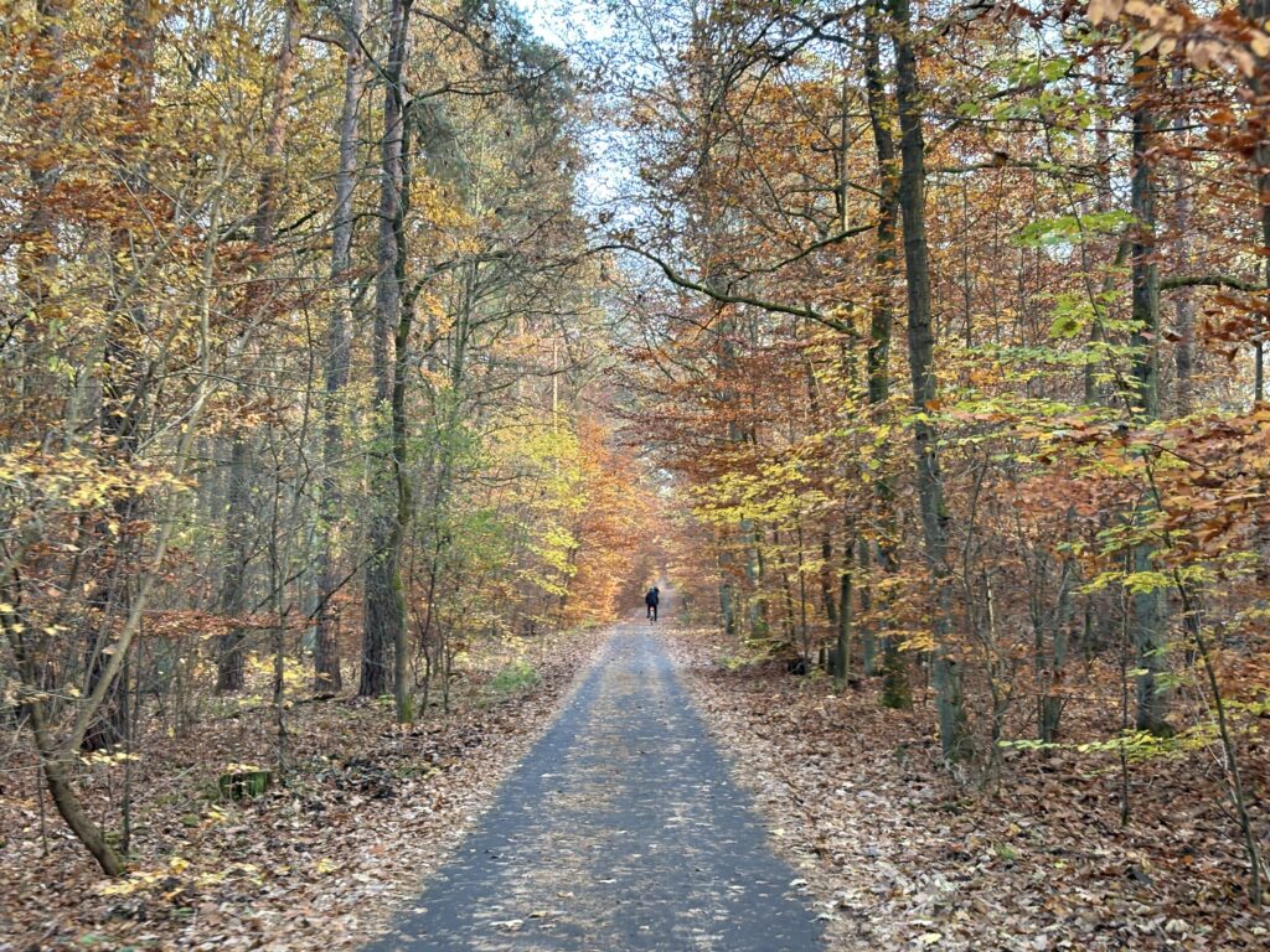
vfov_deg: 28.0
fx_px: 1908
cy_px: 476
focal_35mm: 52
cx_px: 635
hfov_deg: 36.8
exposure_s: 1/60
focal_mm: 5.96
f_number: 1.6
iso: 64
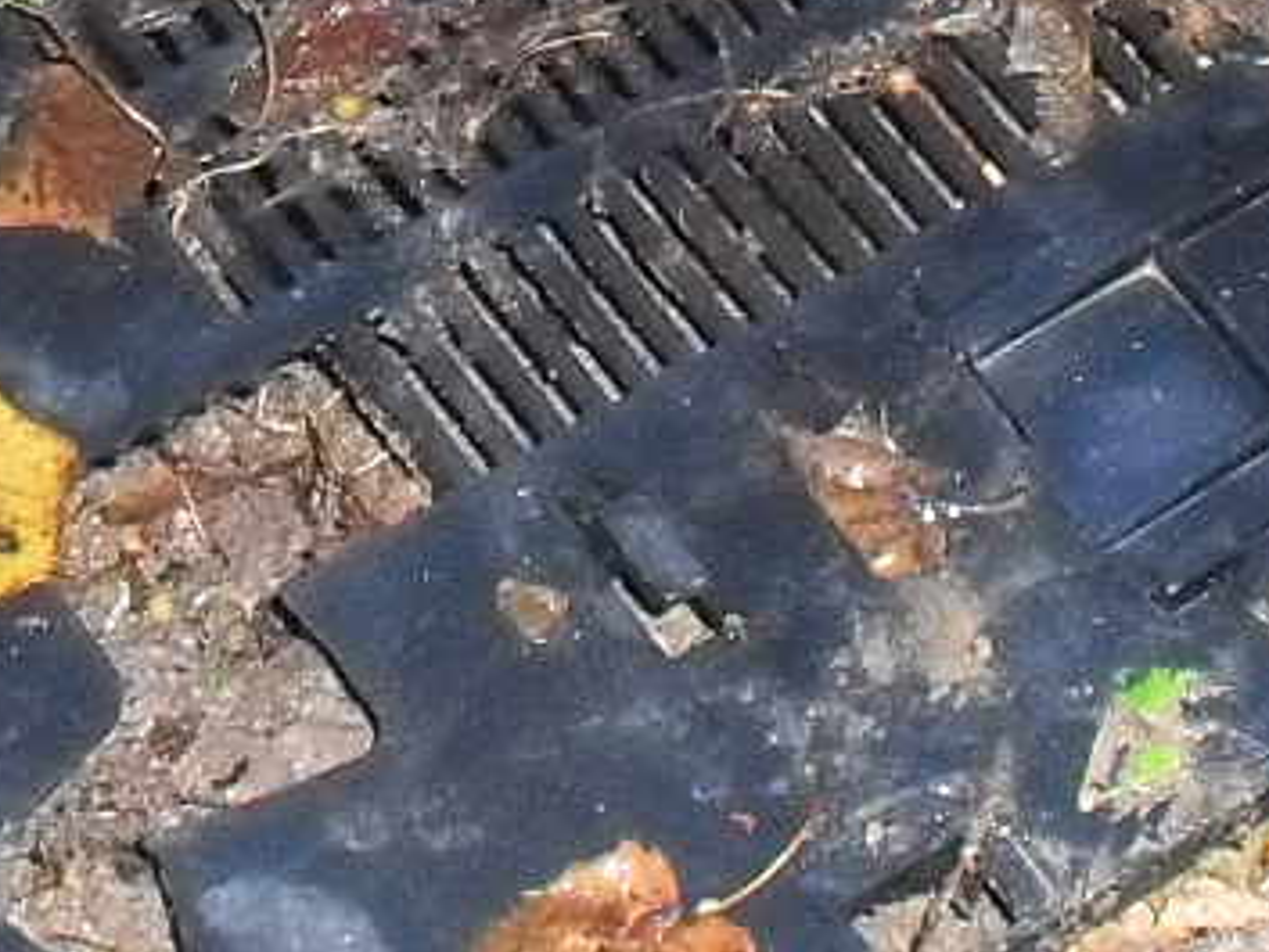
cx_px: 920
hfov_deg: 9.7
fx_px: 7444
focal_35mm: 203
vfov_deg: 7.2
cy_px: -568
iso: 320
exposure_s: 1/45
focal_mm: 6.3
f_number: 3.2
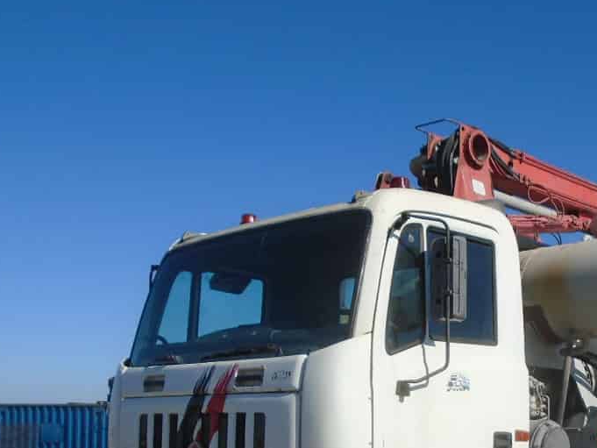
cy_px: 416
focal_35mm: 51
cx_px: 474
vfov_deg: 27.4
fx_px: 880
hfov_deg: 36.3
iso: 100
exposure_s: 1/320
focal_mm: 4.6
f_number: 8
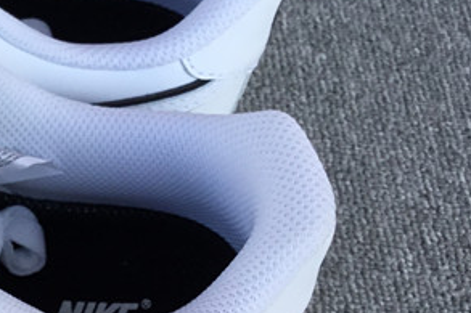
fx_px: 1294
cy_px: 107
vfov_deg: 13.8
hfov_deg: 18.8
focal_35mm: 99
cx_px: -174
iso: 25
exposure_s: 1/255
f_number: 2.4
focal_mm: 3.3
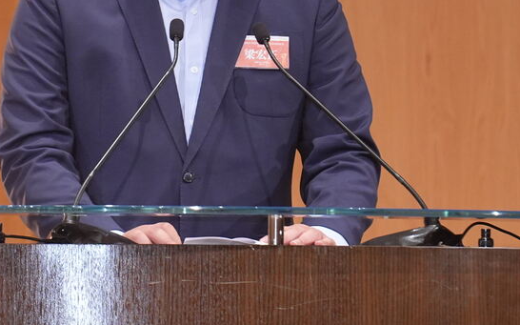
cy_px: 4
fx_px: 7311
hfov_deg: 4.1
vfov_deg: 2.5
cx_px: 205
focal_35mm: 516
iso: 2000
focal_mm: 180
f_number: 4.5
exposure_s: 1/200
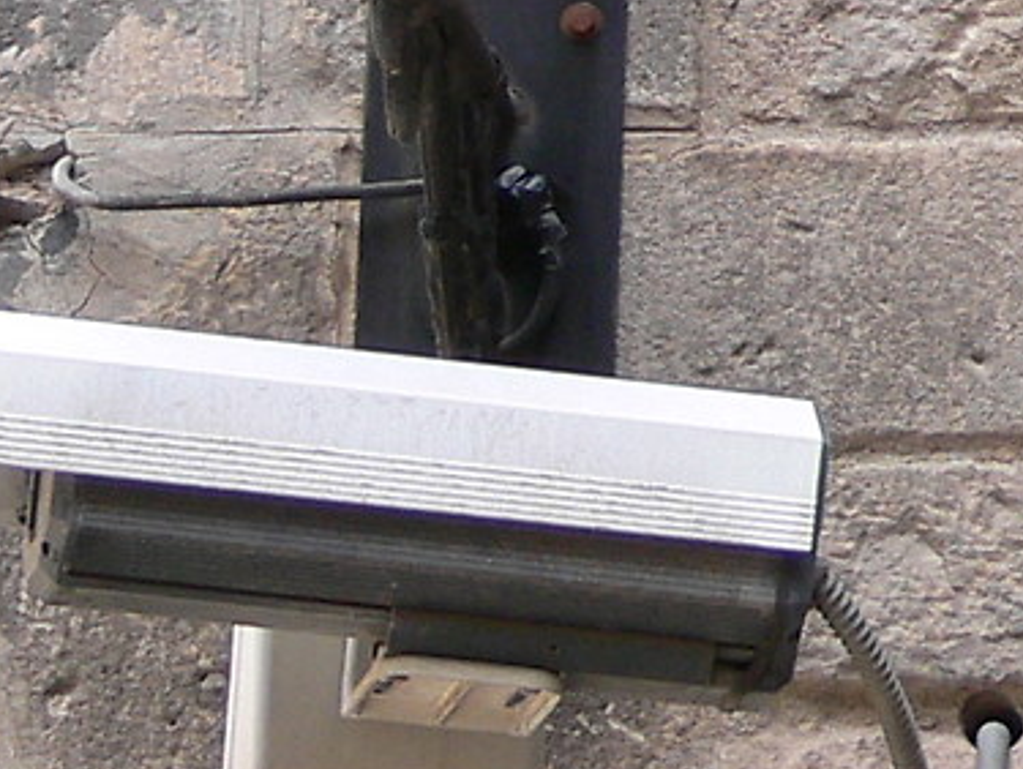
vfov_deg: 2.7
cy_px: -1500
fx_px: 15885
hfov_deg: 3.6
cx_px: 2979
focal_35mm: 537
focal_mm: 17.8
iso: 80
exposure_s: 1/100
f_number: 4
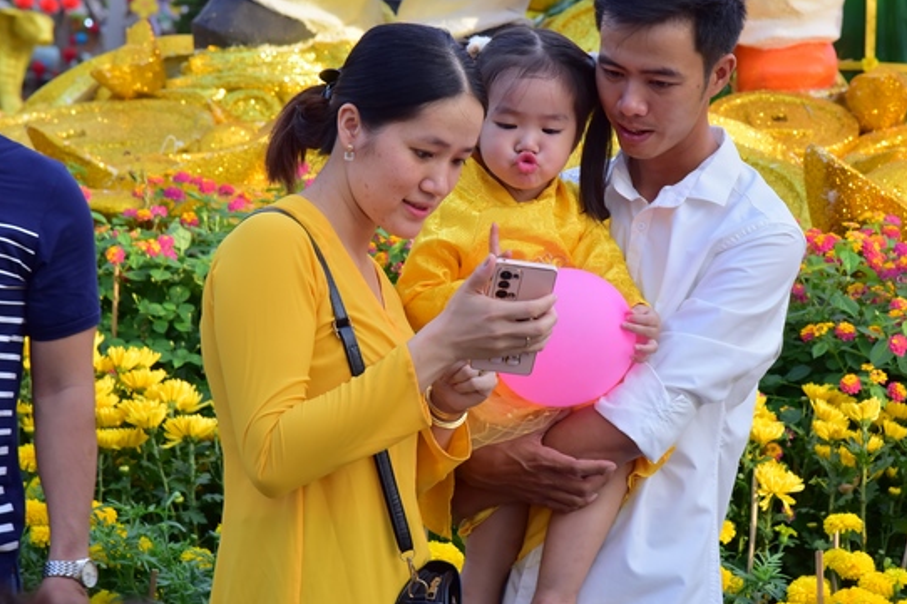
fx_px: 3173
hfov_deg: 16.3
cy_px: 260
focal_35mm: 126
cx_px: 534
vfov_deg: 10.9
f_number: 11
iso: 500
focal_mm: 105
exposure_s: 1/80
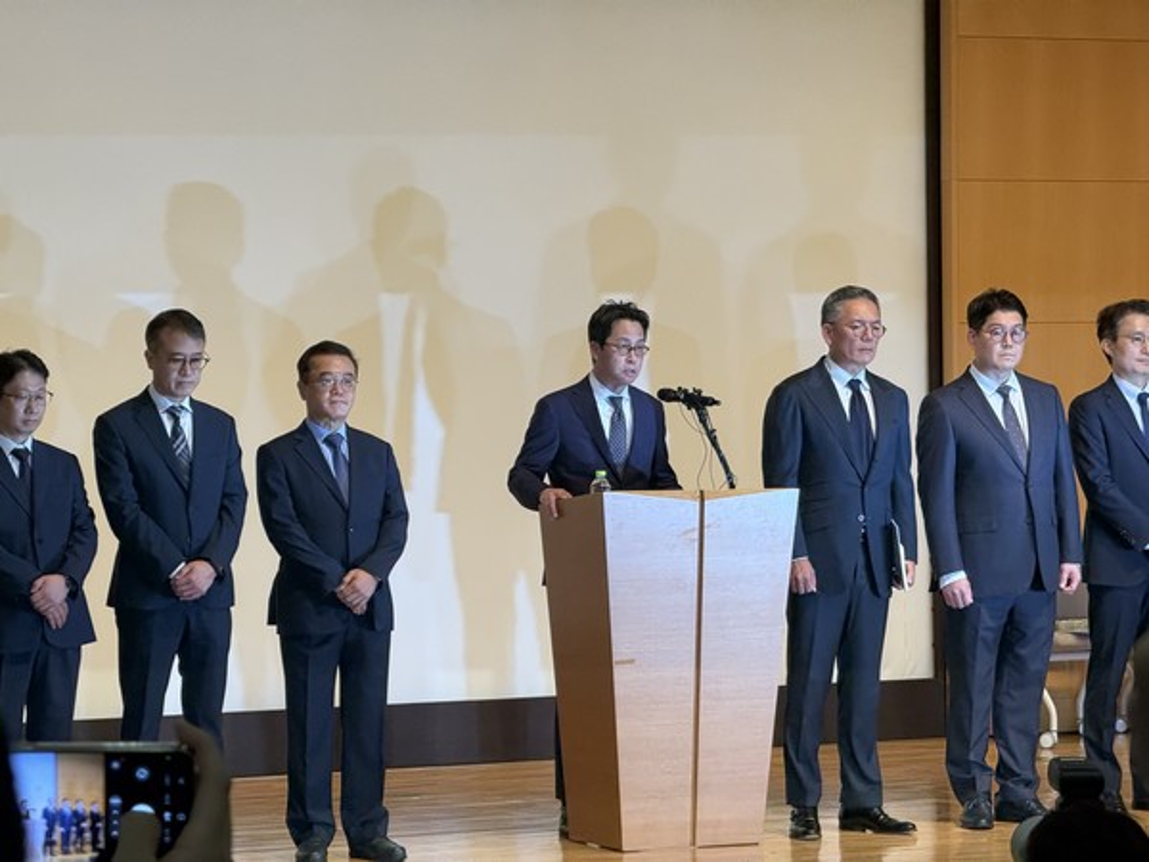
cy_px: 431
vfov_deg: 12.3
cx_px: 574
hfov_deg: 16.4
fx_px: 3983
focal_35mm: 120
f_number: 2.8
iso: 200
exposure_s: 1/120
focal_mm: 15.66
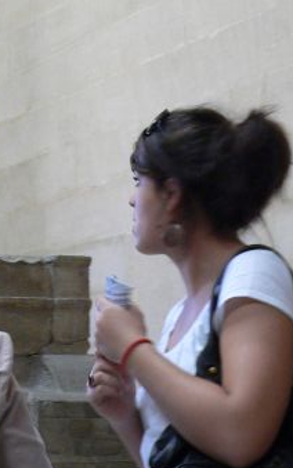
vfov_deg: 28.4
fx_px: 920
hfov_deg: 17.6
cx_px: -15
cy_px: 166
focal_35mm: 72
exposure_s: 1/13
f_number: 2.8
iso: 200
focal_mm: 6
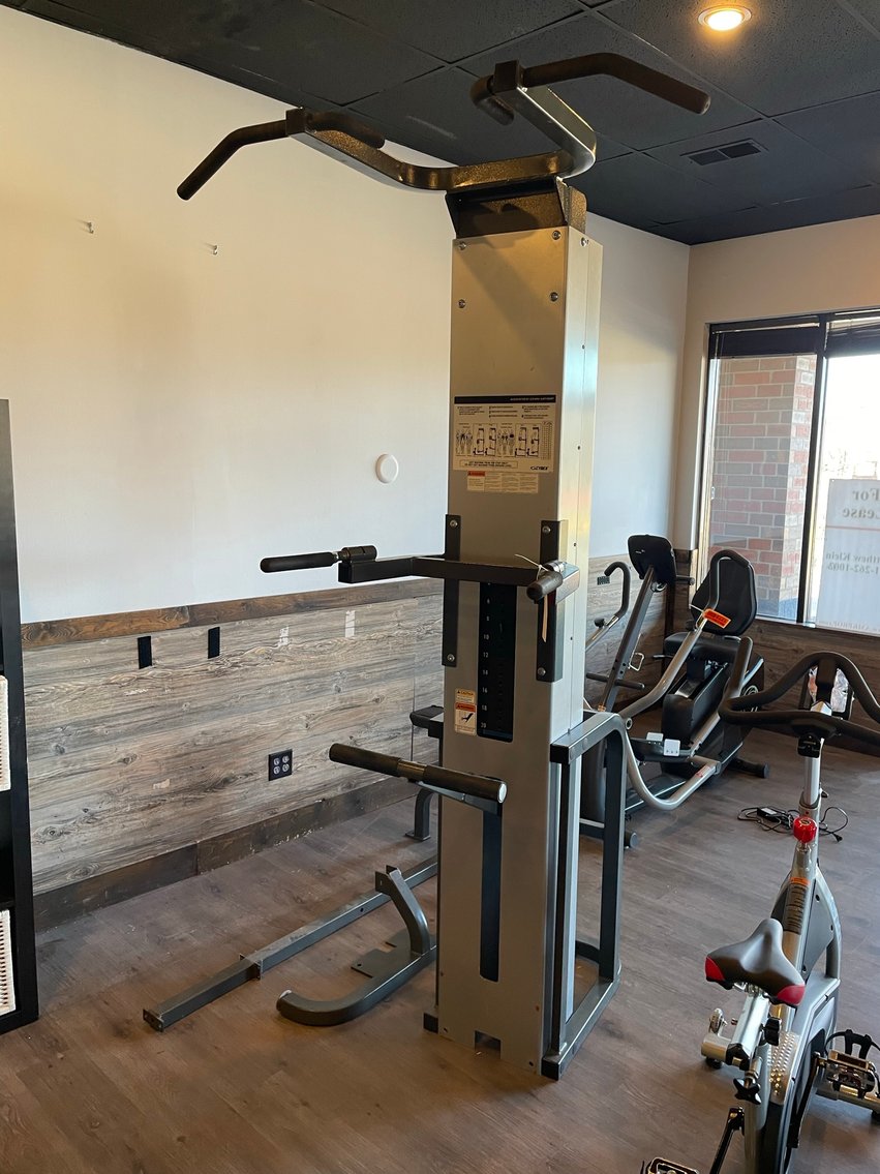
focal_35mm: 26
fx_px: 881
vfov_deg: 67.3
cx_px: 440
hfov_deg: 53.1
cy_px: 587
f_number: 1.6
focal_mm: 4.2
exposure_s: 1/60
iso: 100
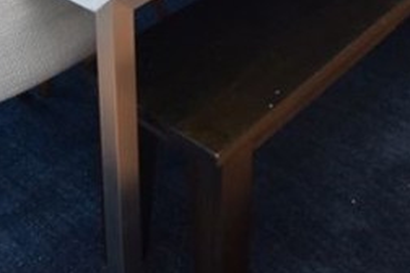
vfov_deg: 17.6
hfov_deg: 32.6
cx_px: 273
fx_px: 695
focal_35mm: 61
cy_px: -232
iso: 900
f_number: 4.5
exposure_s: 1/60
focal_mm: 10
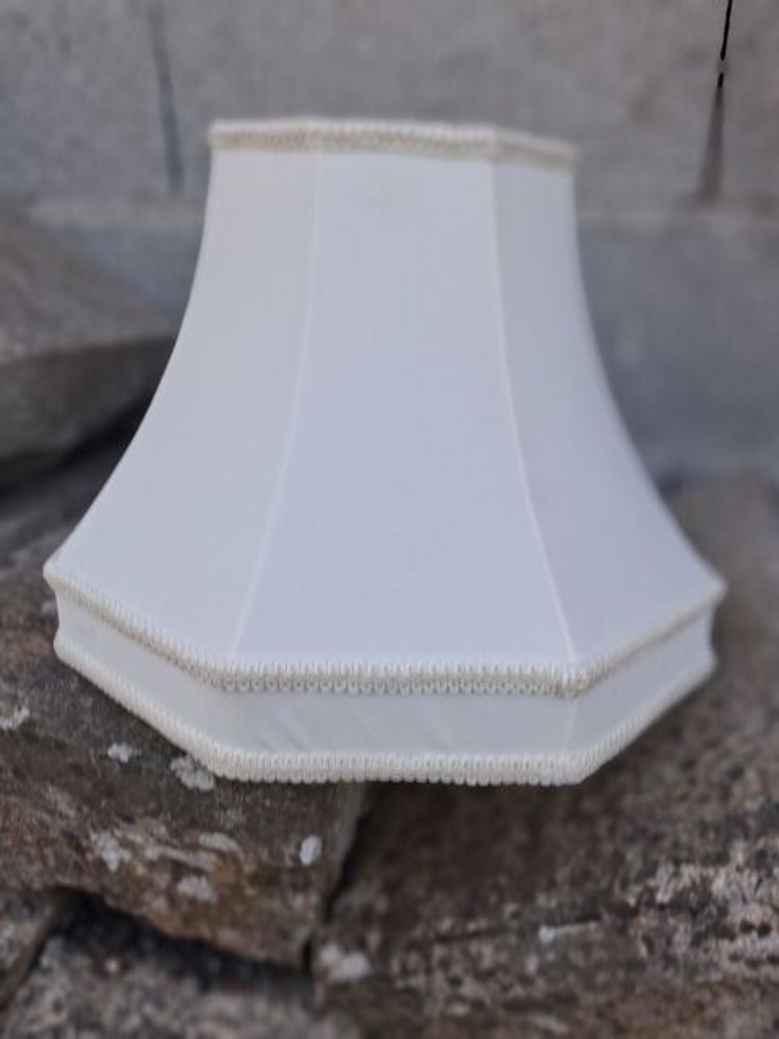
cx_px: 390
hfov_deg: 51.4
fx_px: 810
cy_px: 520
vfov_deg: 65.3
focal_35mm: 27
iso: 32
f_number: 1.8
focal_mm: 4
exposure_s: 1/100
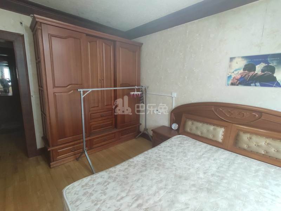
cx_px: 140
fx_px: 122
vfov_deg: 81.8
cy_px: 106
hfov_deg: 98.1
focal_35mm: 15
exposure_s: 1/33
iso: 1137
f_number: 2.2
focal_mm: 2.25
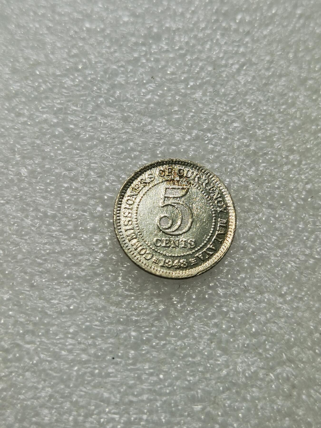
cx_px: 160
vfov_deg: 30.7
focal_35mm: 63
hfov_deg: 23.3
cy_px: 214
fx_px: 779
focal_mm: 6.67
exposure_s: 1/100
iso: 50
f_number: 1.9
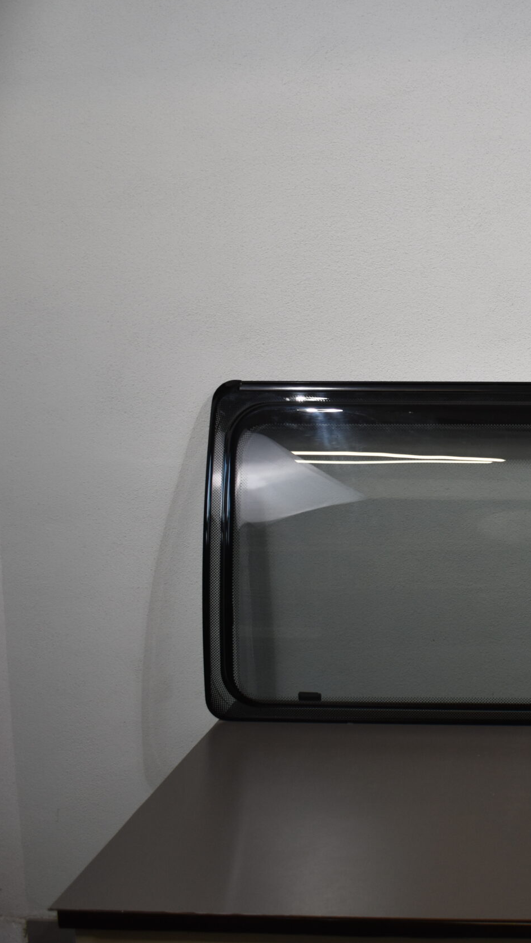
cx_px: 583
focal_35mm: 48
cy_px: 472
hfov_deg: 23.4
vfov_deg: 42.9
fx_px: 1201
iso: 400
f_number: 3.5
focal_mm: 20
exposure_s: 1/250
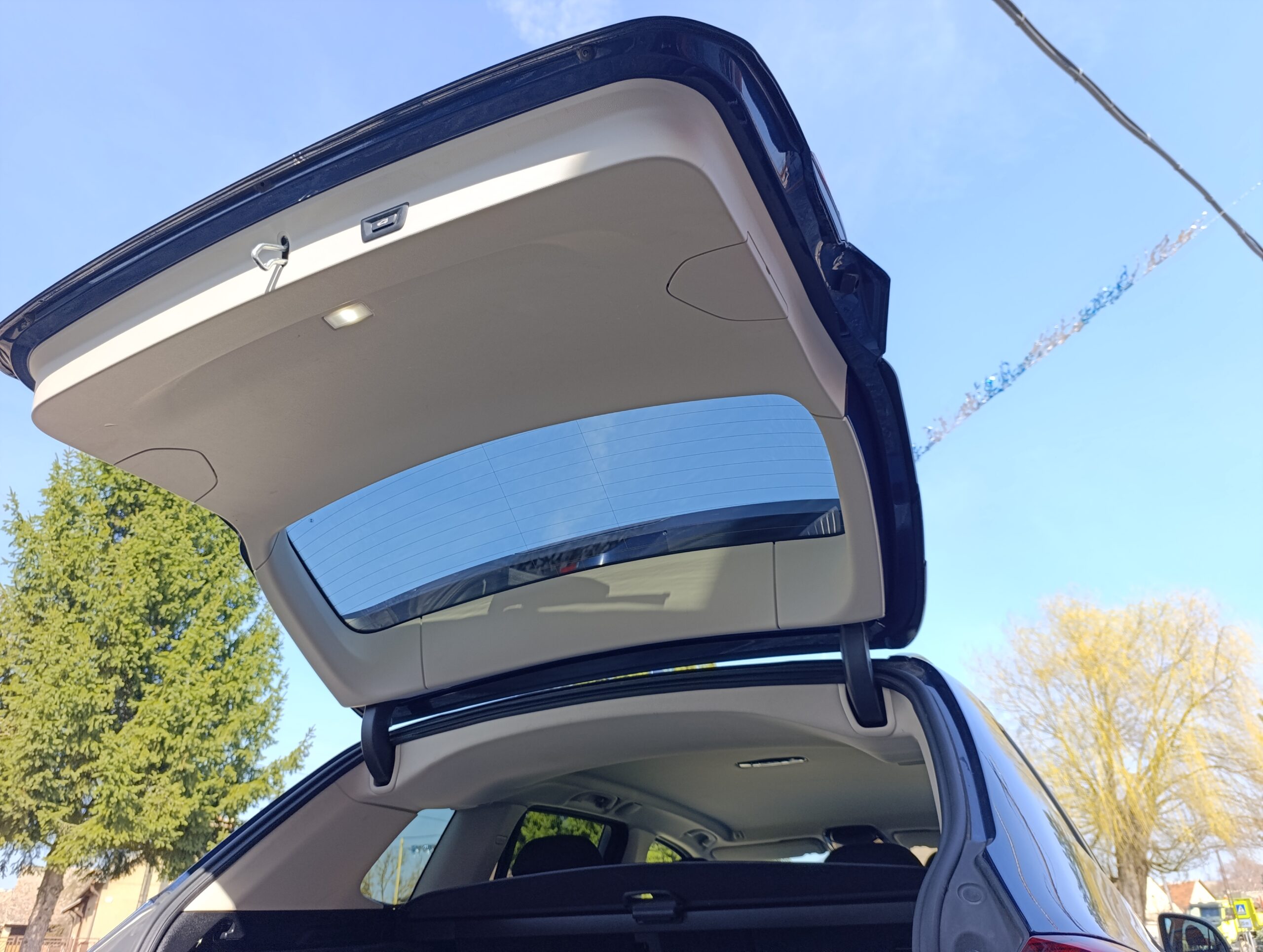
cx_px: 632
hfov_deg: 73.8
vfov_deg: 59.0
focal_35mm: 23
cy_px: 476
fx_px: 840
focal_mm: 6.14
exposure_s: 1/153
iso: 50
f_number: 1.6
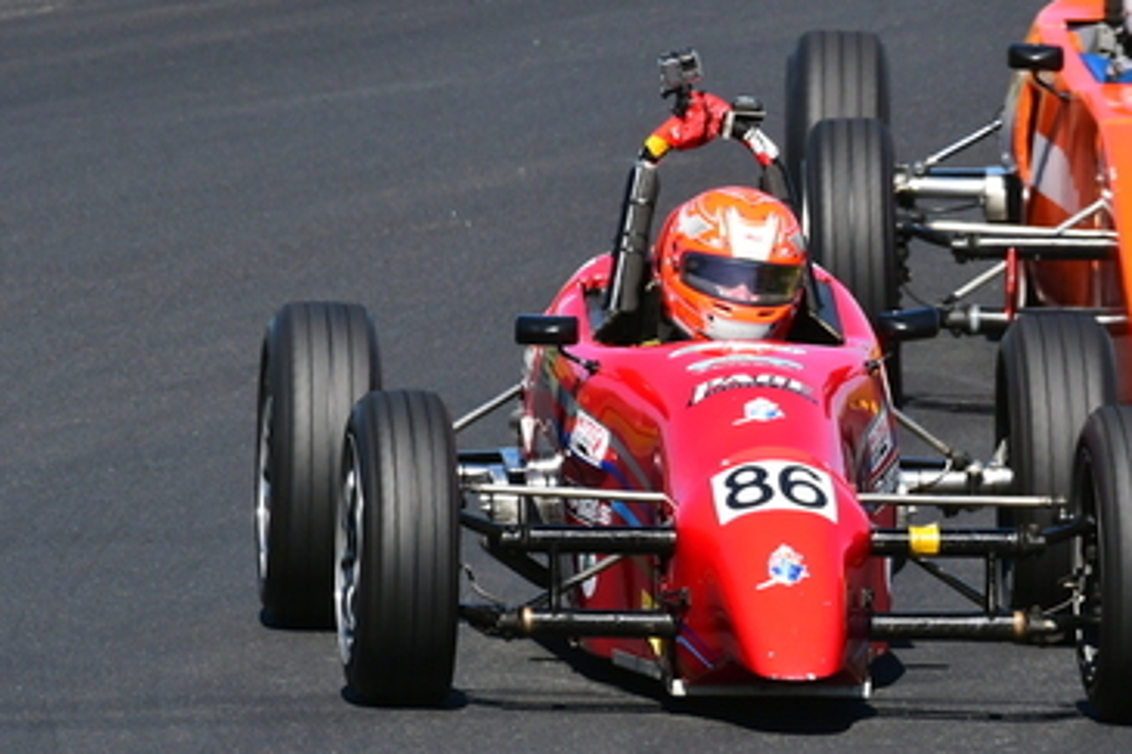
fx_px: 51732
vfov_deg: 0.8
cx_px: 1061
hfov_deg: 1.3
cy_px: 144
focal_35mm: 1646
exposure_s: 1/640
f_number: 10
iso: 400
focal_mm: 500
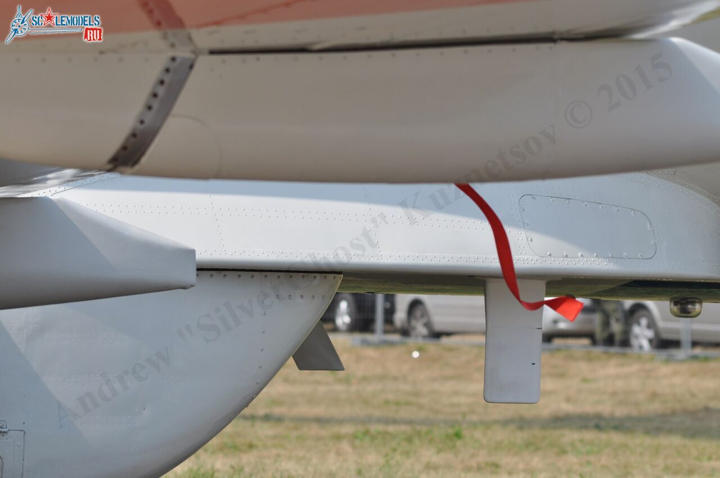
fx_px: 5393
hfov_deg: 7.6
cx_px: 360
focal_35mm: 270
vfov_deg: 5.1
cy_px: 239
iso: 200
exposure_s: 1/640
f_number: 8
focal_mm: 180
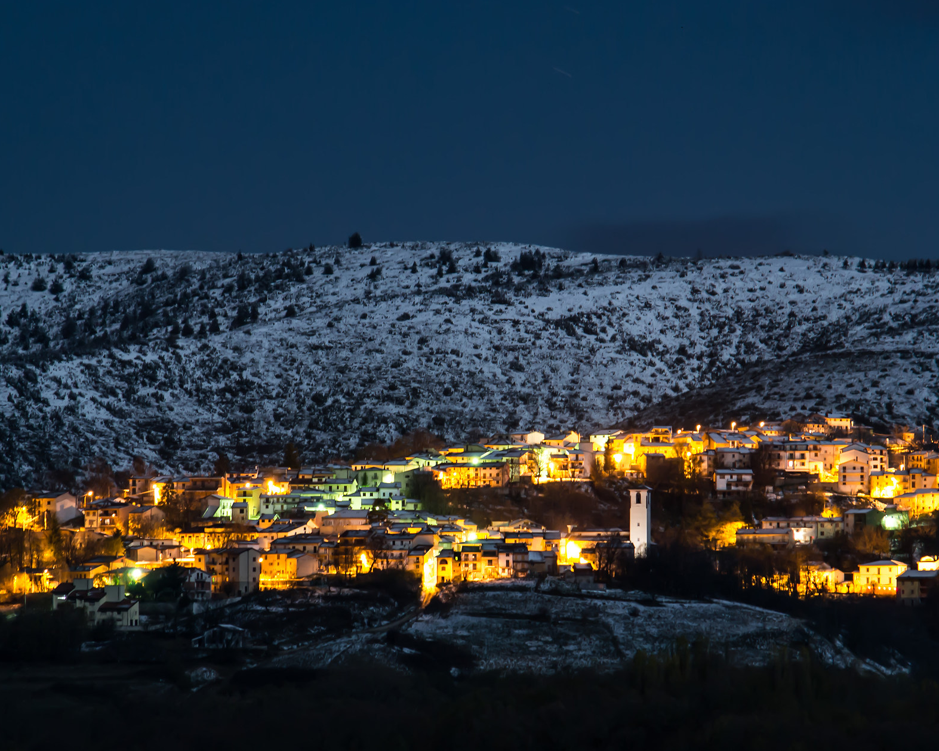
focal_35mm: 419
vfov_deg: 3.7
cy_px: 452
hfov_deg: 4.6
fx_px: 11639
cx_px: 447
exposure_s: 30
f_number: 5
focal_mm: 195
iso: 200
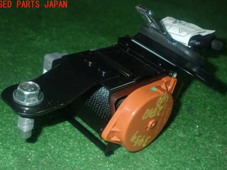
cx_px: 117
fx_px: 341
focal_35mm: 52
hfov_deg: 36.8
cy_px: 94
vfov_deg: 28.0
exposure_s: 1/50
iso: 800
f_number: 9
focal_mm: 8.4
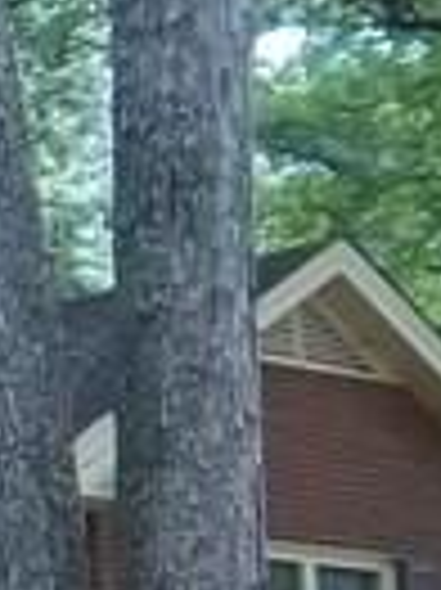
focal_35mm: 219
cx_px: -882
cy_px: 536
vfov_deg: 9.0
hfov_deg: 6.2
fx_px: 3726
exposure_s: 1/80
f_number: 3.5
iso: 160
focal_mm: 5.05
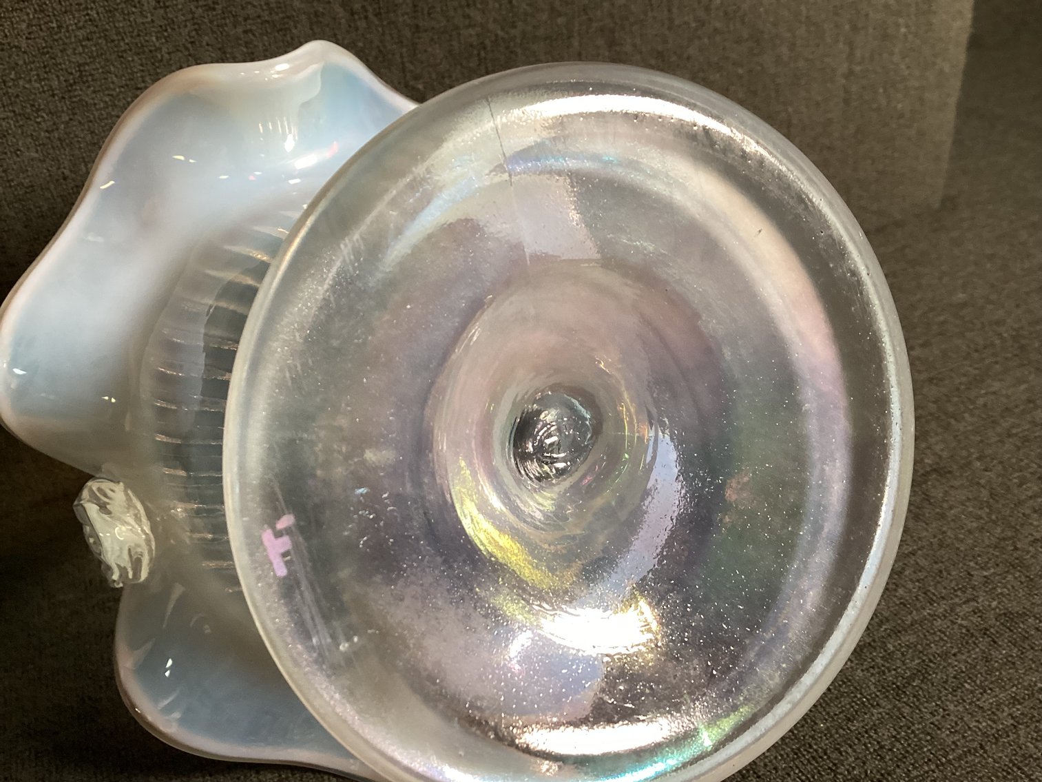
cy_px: 391
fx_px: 933
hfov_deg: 58.3
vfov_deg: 45.4
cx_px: 521
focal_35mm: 31
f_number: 2.4
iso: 125
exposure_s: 1/60
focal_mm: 3.3
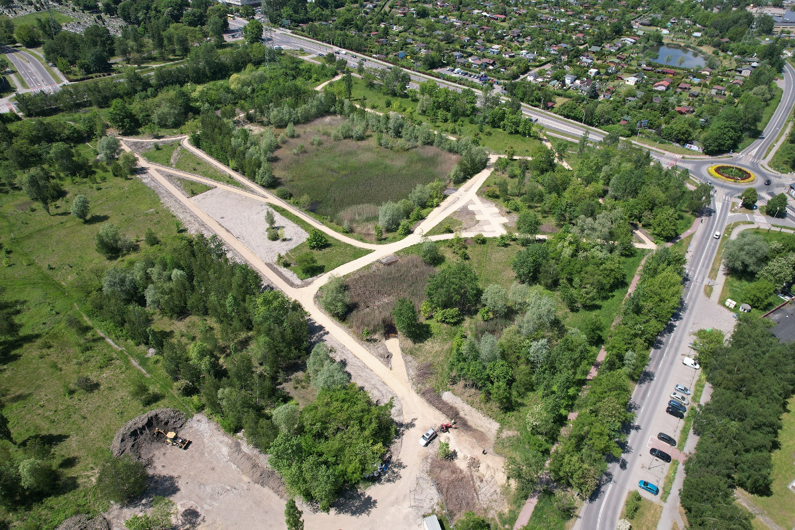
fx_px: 486
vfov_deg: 57.2
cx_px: 398
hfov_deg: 78.6
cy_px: 265
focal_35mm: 22
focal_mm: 8.38
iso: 110
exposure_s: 1/1500
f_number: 2.8
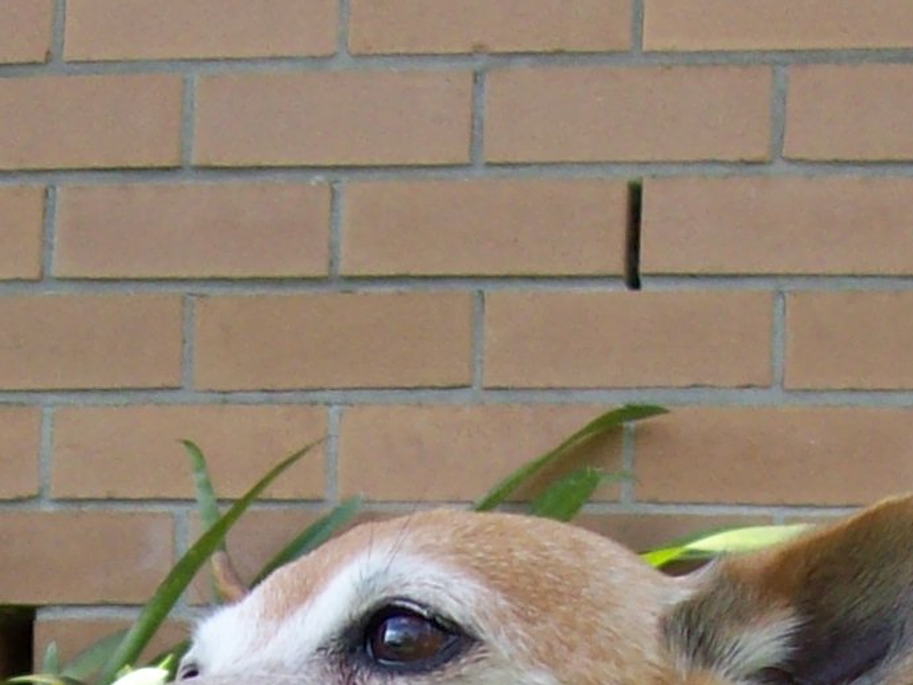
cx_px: 423
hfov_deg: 13.3
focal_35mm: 149
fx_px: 3930
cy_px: 1268
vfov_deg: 9.4
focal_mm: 6
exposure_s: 1/308
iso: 80
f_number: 2.7
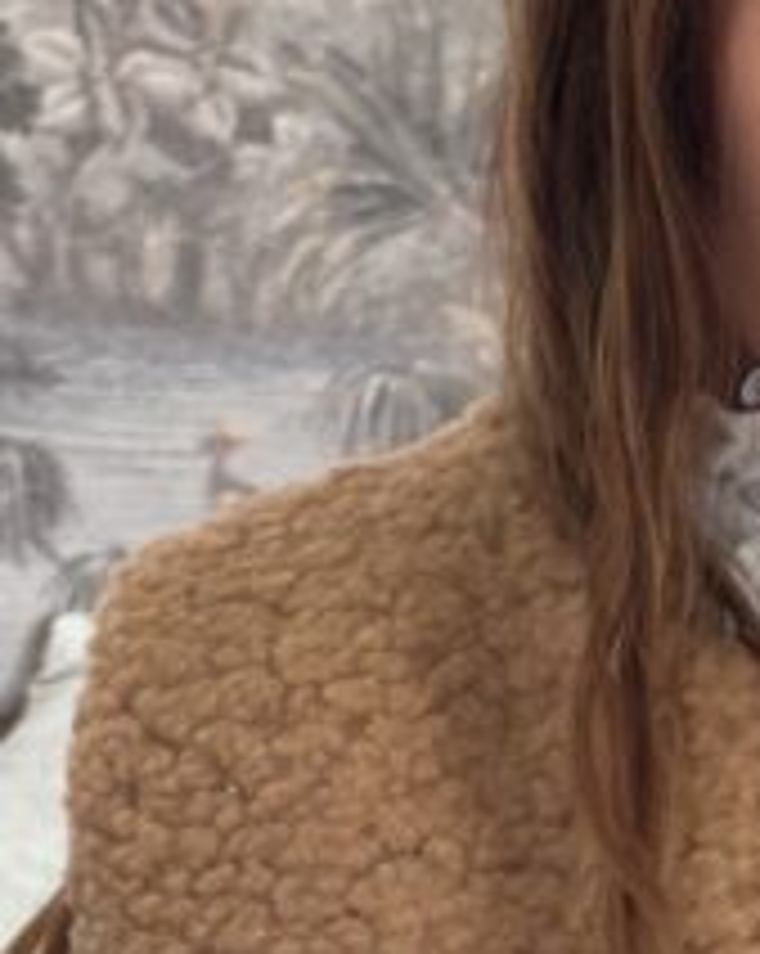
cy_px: 1188
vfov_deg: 10.7
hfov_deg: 8.6
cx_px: 917
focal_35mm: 177
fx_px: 4987
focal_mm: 6.86
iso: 100
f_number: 1.78
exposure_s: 1/60
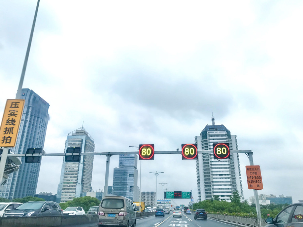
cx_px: 152
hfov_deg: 63.4
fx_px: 245
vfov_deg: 49.7
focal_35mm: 28
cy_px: 114
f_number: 1.8
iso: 20
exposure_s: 1/331
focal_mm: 3.99
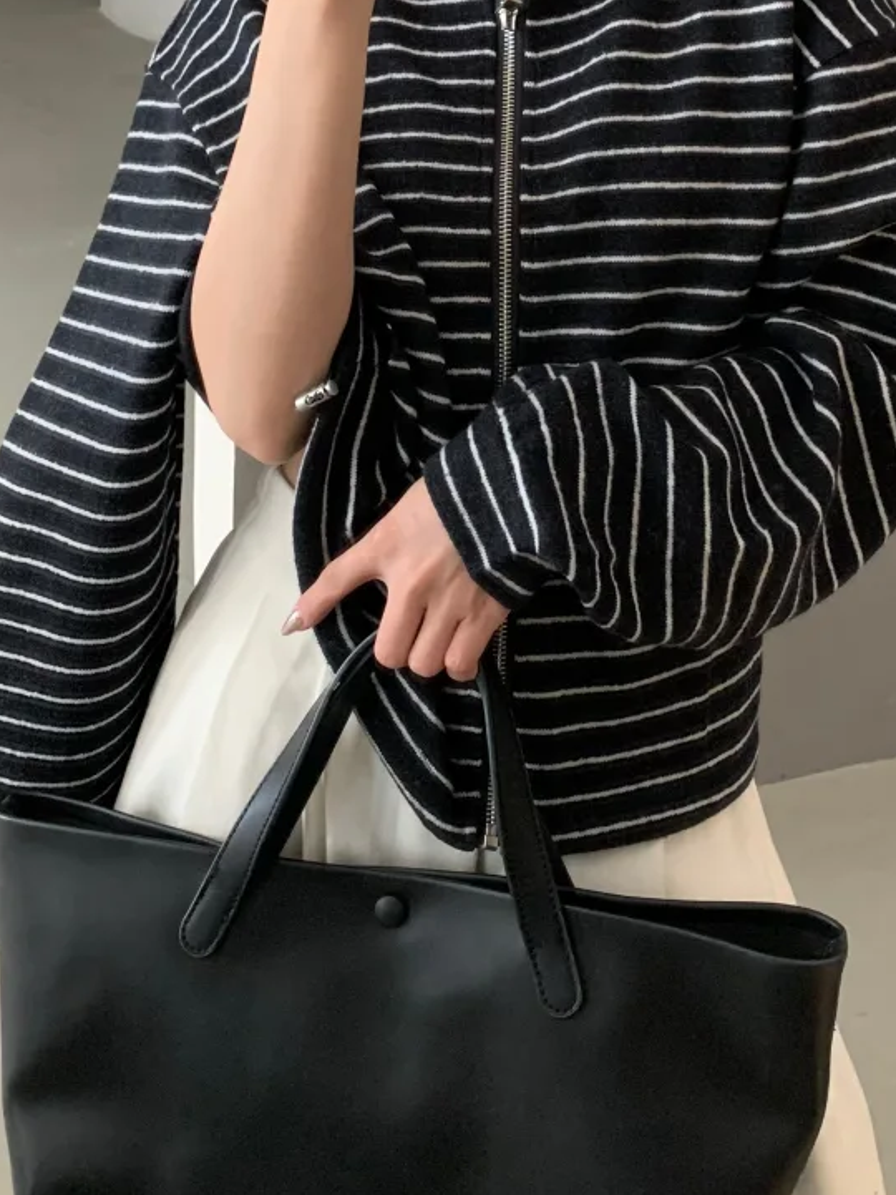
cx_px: 508
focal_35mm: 52
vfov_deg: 34.9
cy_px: 138
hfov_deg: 28.0
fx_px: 1795
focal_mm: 4.25
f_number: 1.8
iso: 400
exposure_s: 1/37
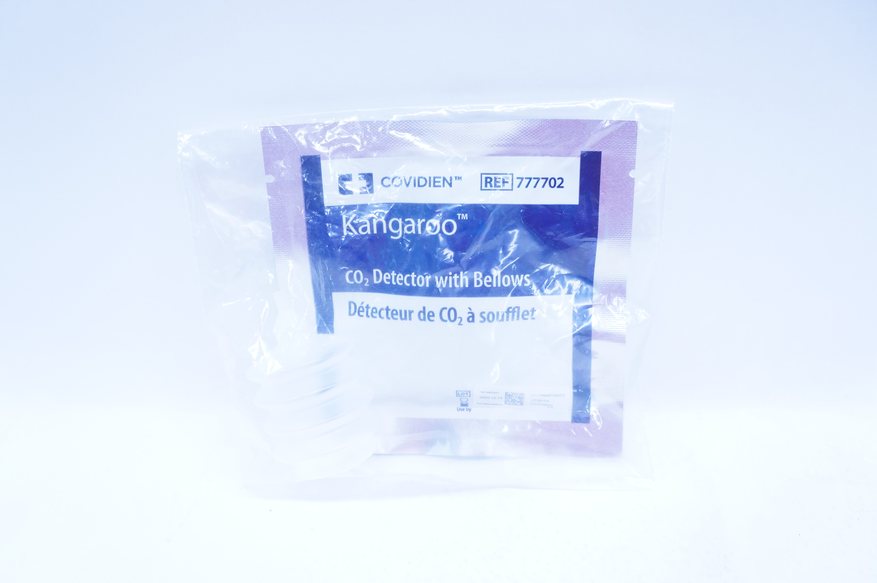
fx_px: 730
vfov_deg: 43.5
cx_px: 438
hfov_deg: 62.0
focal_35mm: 30
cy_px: 292
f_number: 4
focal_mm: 20
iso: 800
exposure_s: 1/200
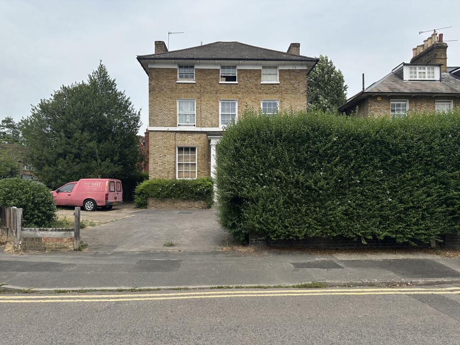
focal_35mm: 24
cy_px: 172
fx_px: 319
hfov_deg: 71.6
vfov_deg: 56.8
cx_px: 230
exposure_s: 1/6623
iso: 80
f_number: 1.78
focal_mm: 6.86
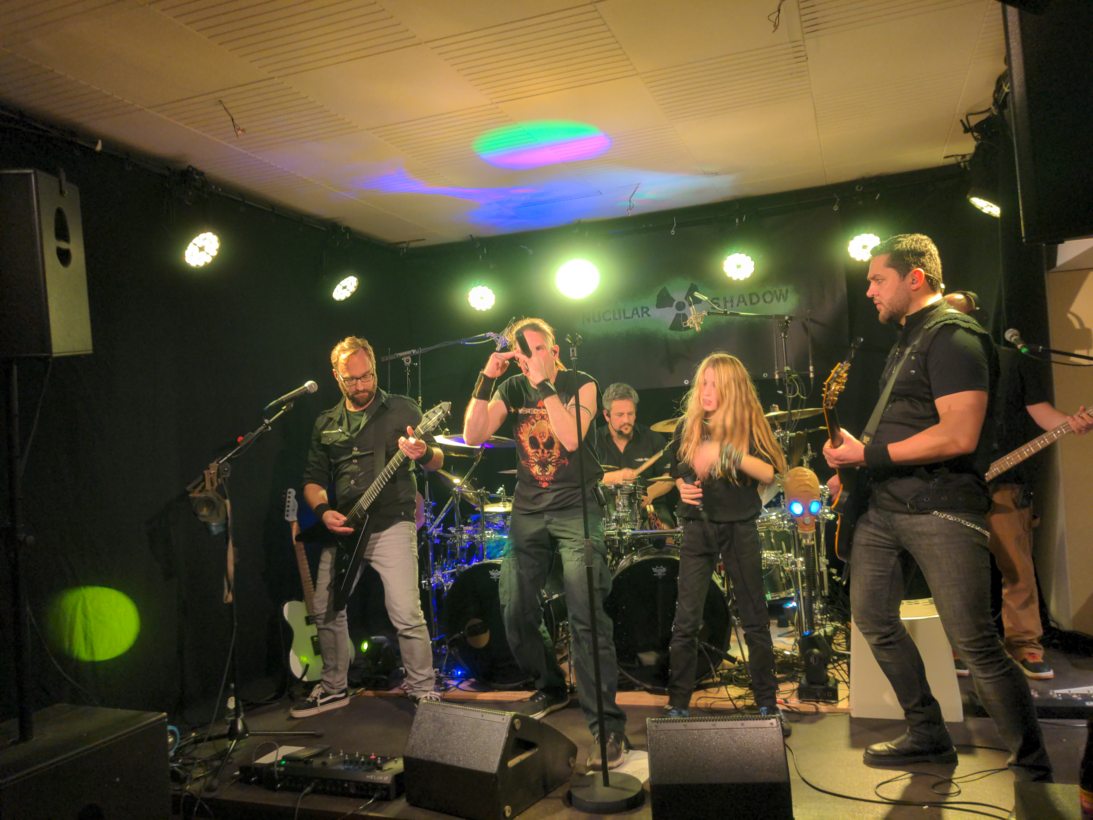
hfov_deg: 69.4
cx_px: 546
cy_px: 410
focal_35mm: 25
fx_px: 789
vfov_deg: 54.9
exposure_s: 1/33
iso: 70
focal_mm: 4.38
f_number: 1.73
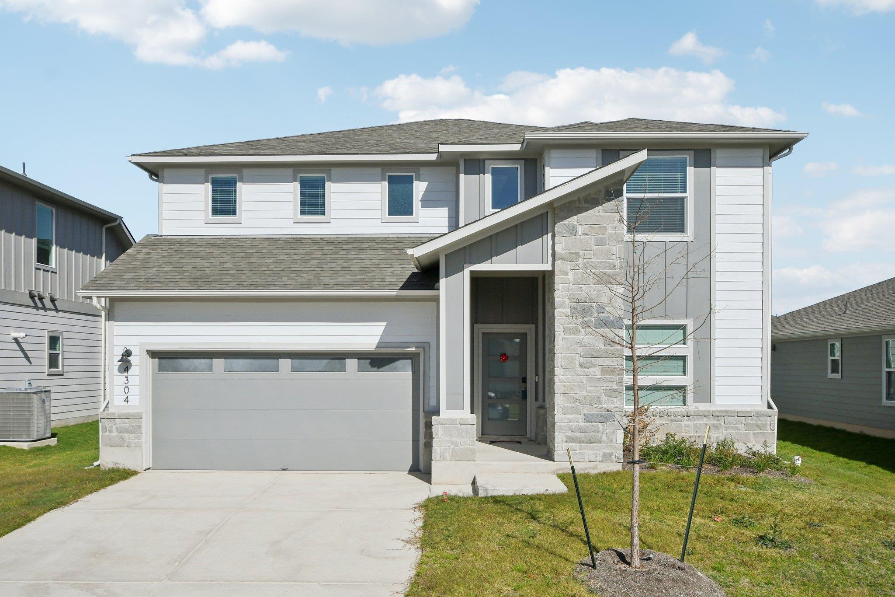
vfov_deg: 43.6
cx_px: 448
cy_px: 298
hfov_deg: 61.9
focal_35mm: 30
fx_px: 746
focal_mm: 20
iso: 400
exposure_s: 1/4000
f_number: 8
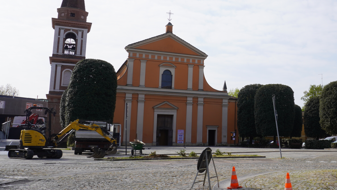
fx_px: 402
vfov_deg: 26.5
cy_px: 77
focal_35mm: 45
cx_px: 285
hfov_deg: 42.7
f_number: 10
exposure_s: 1/200
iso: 100
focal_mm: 16
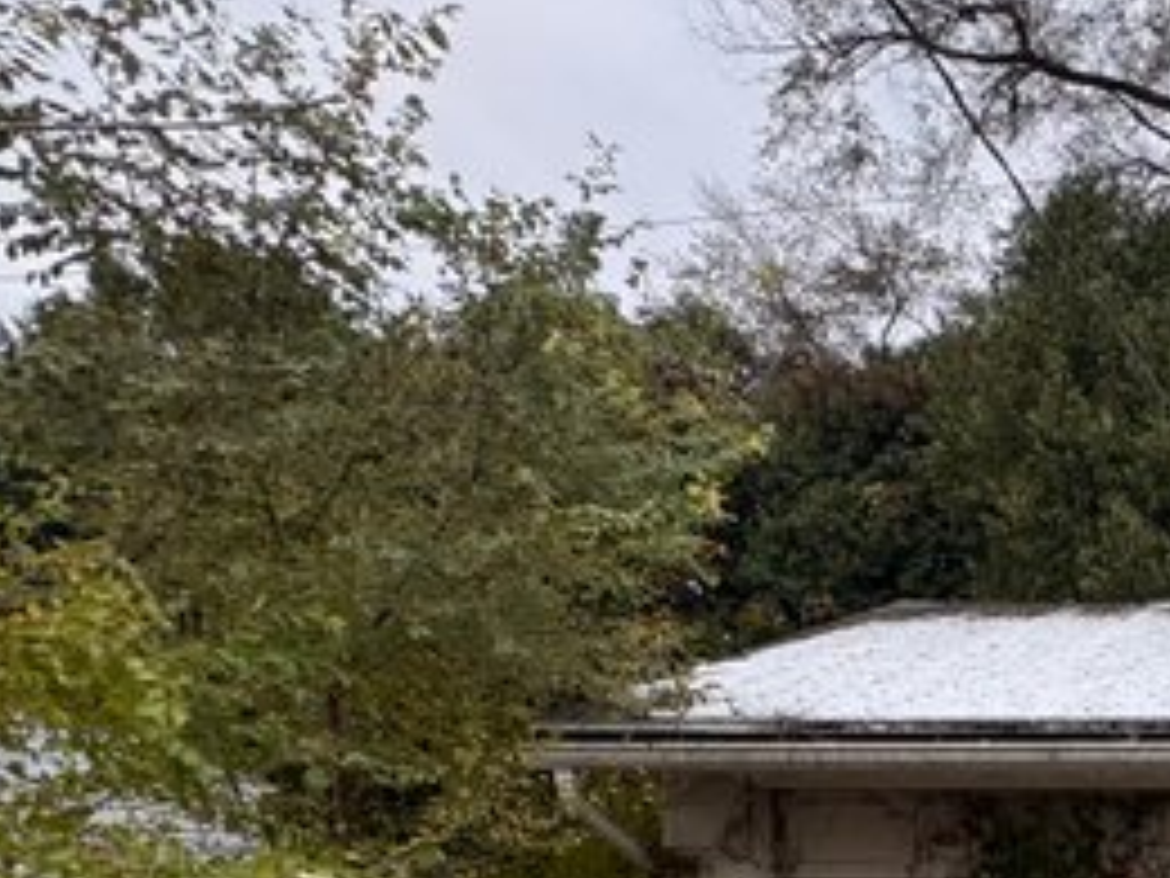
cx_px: 1388
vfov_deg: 35.6
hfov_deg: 39.6
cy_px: 970
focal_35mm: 34
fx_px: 1149
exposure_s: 1/294
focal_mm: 2.22
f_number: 2.2
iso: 40
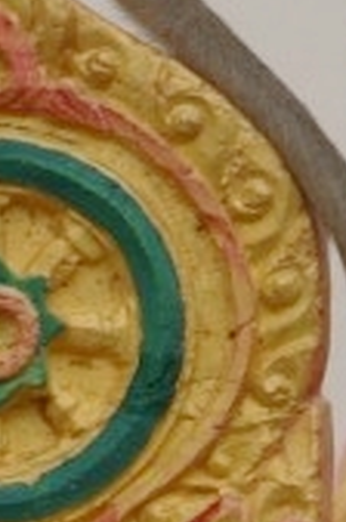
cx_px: -448
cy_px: -94
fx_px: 12072
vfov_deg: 2.5
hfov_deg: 1.6
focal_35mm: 834
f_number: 8
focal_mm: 78
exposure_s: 1/250
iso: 100
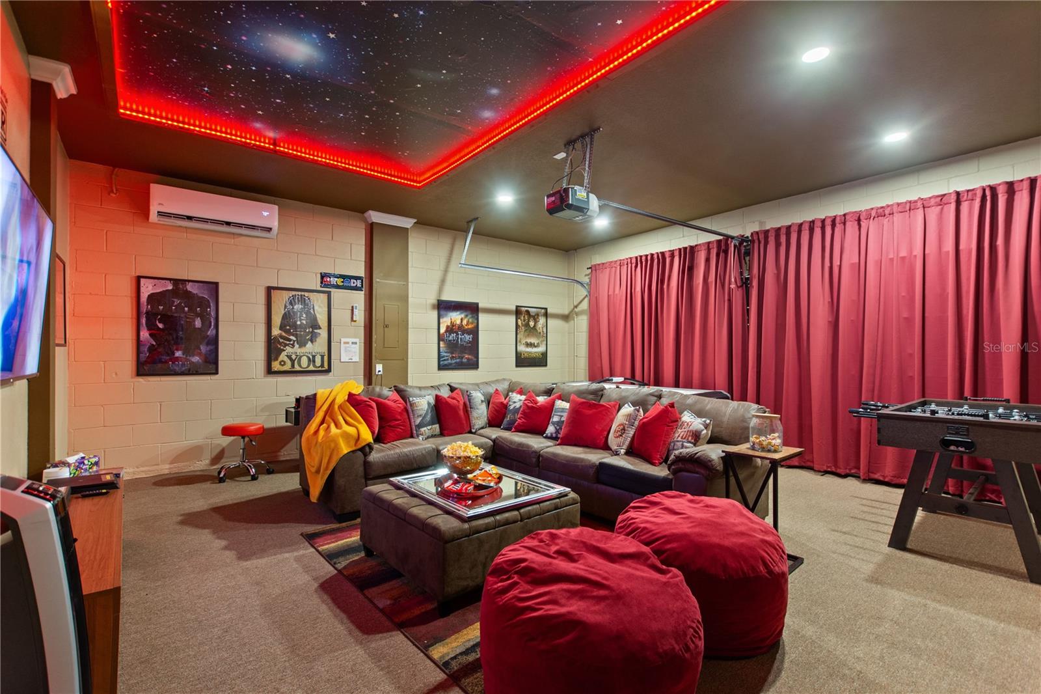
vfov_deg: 77.3
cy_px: 347
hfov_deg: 100.4
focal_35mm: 15
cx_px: 520
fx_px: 434
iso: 400
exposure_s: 1/1.67
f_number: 4.5
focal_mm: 10
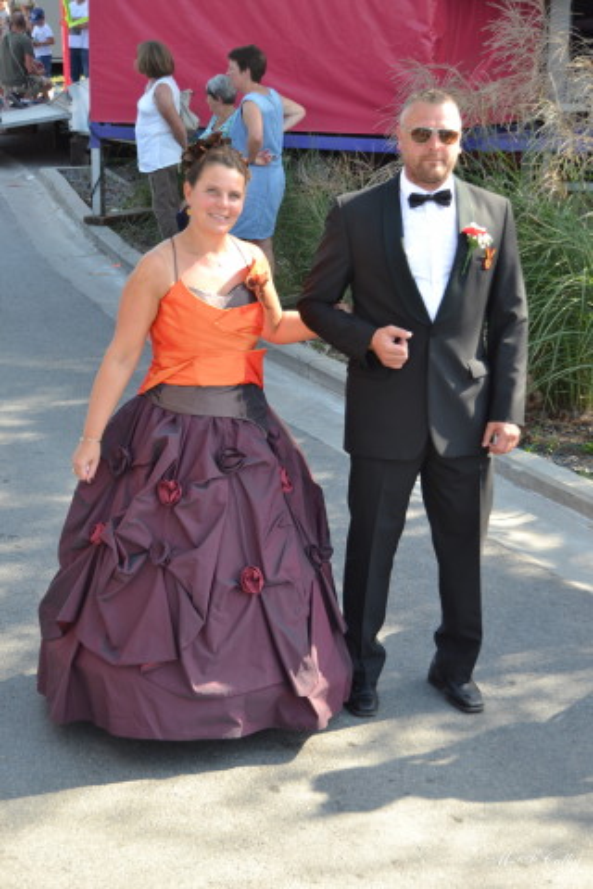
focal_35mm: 72
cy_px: 444
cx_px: 296
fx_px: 1779
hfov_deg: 18.9
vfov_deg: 28.1
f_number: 5.6
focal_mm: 48
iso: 200
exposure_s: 1/125
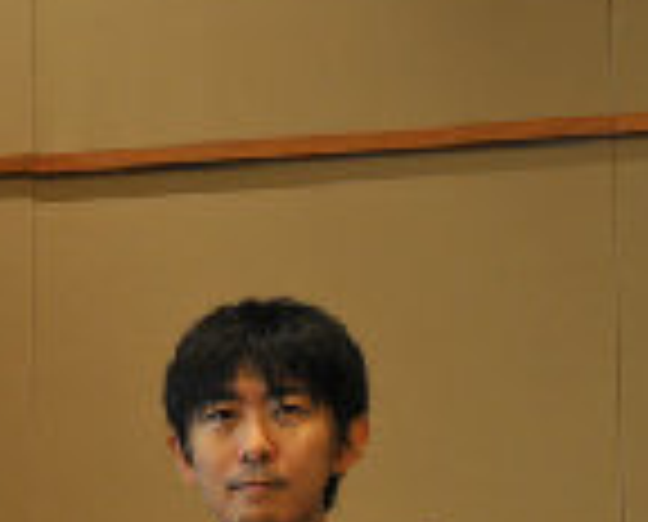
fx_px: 2605
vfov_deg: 11.4
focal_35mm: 135
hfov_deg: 13.5
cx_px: -263
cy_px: 423
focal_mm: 31
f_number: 4.5
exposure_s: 1/30
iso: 640
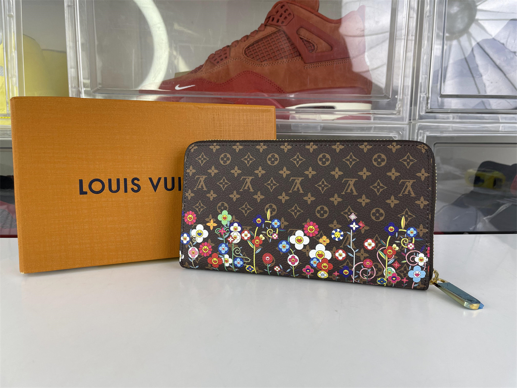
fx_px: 388
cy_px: 194
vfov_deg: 53.1
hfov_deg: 67.3
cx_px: 258
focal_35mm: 26
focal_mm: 4.2
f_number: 1.6
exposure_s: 1/130
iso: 32
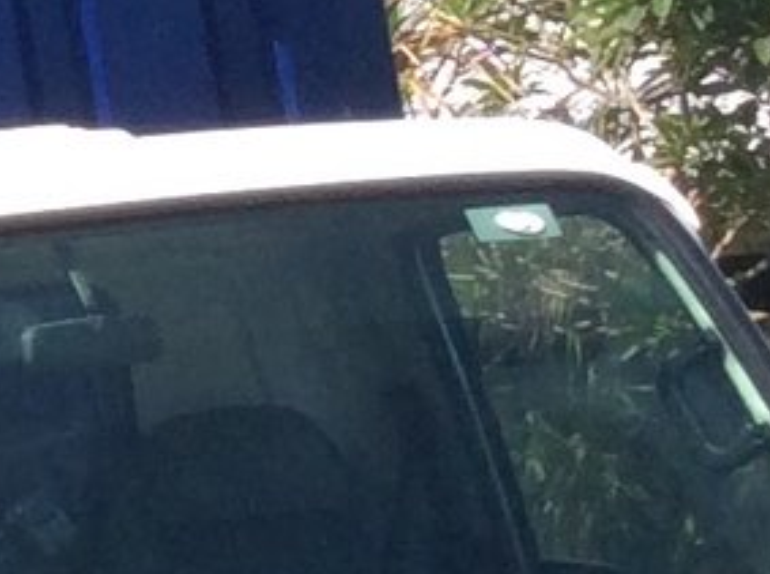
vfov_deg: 6.7
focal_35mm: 220
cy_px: -182
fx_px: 4883
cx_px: -1796
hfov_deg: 7.5
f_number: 2.4
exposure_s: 1/763
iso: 32
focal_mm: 3.3
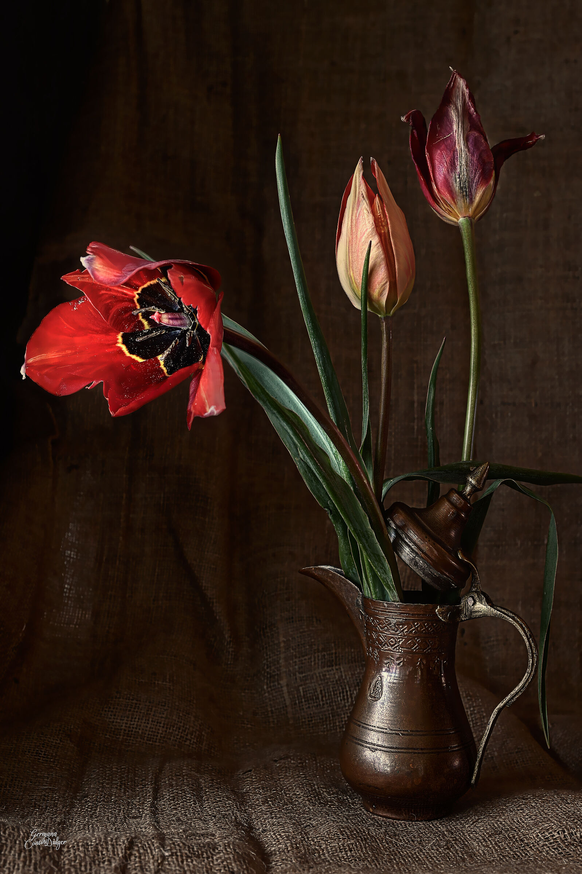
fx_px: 1117
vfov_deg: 42.8
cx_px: 291
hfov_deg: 29.2
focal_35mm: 46
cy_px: 437
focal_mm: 46
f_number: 8
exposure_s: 3
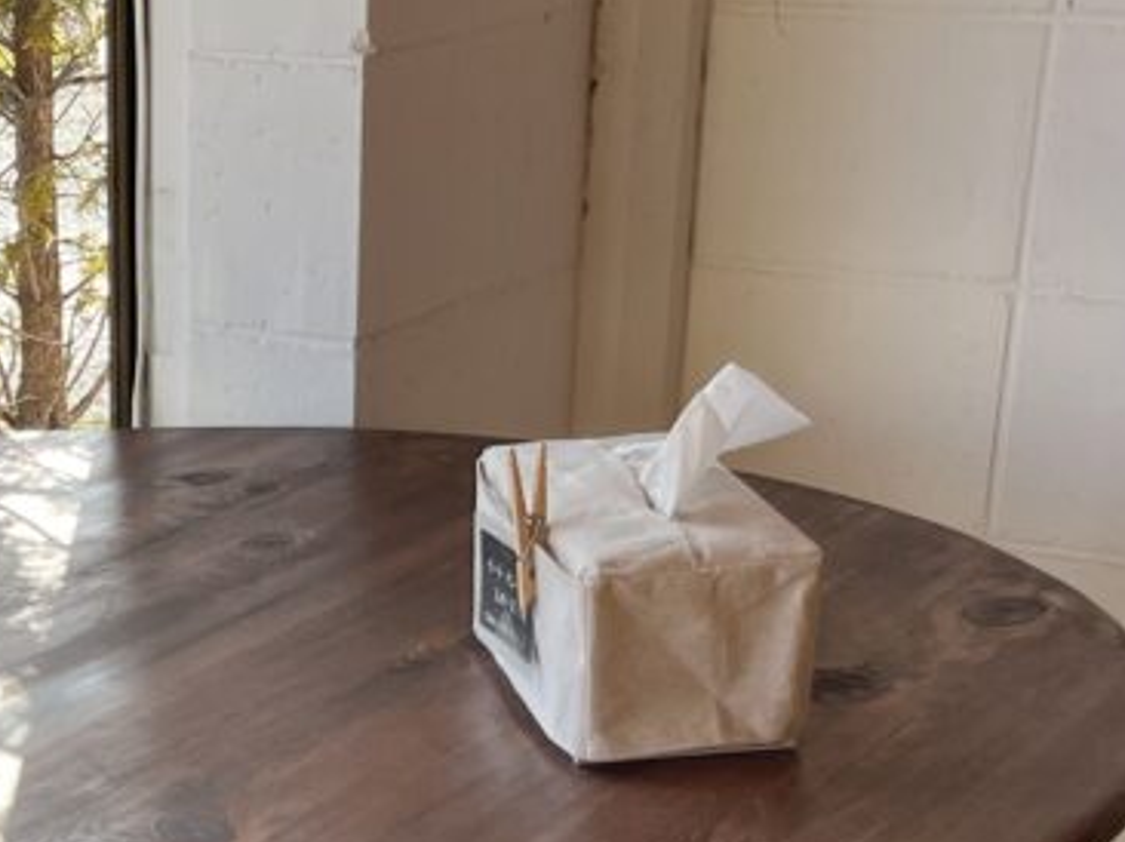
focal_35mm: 91
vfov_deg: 15.4
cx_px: -95
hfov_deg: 20.6
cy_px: 1106
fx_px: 2956
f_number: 1.6
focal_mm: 5.1
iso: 50
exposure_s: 1/639
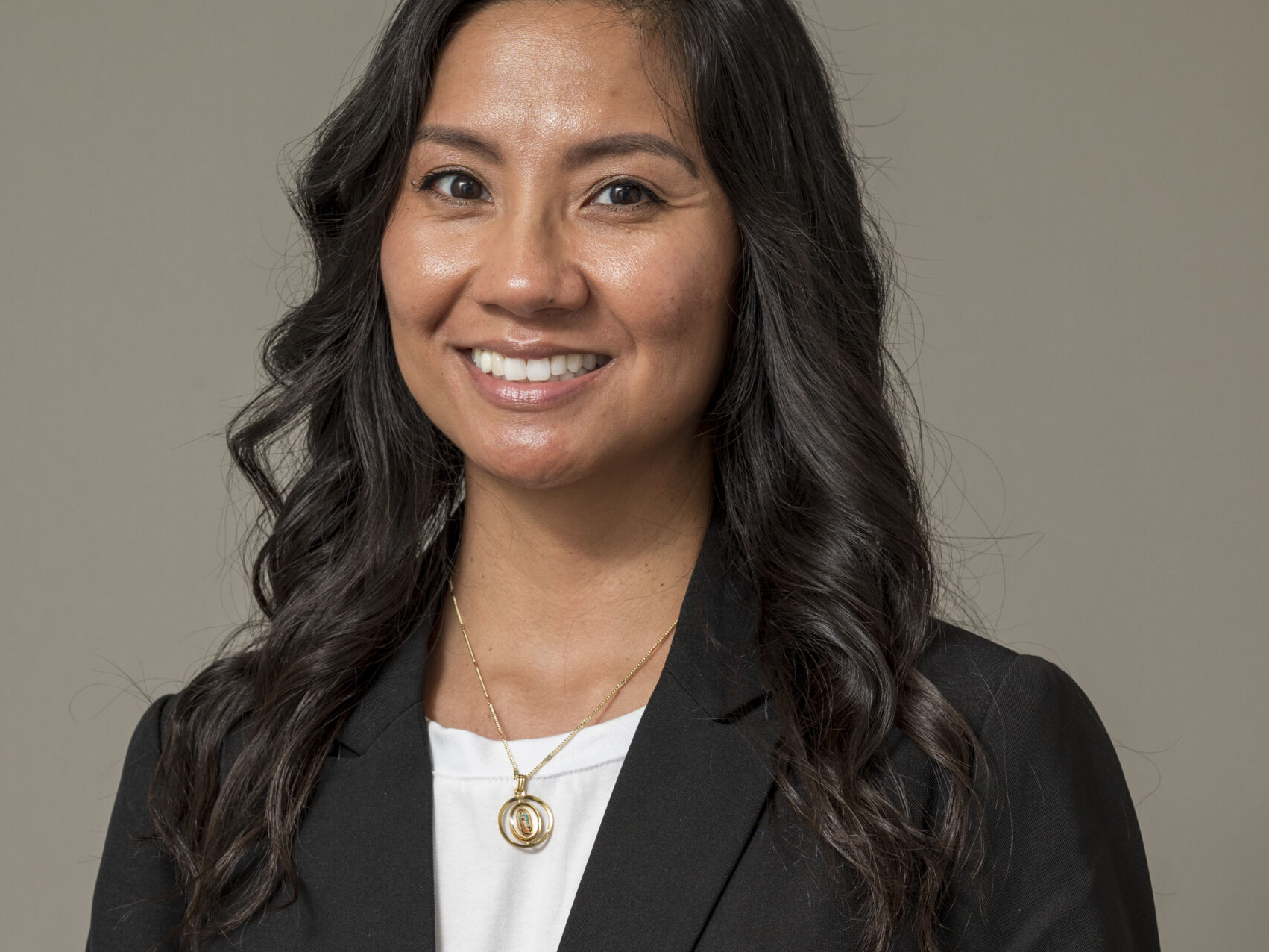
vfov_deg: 12.0
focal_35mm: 123
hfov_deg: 16.0
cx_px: 636
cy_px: 718
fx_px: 4508
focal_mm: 85
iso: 400
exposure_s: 1/100
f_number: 9
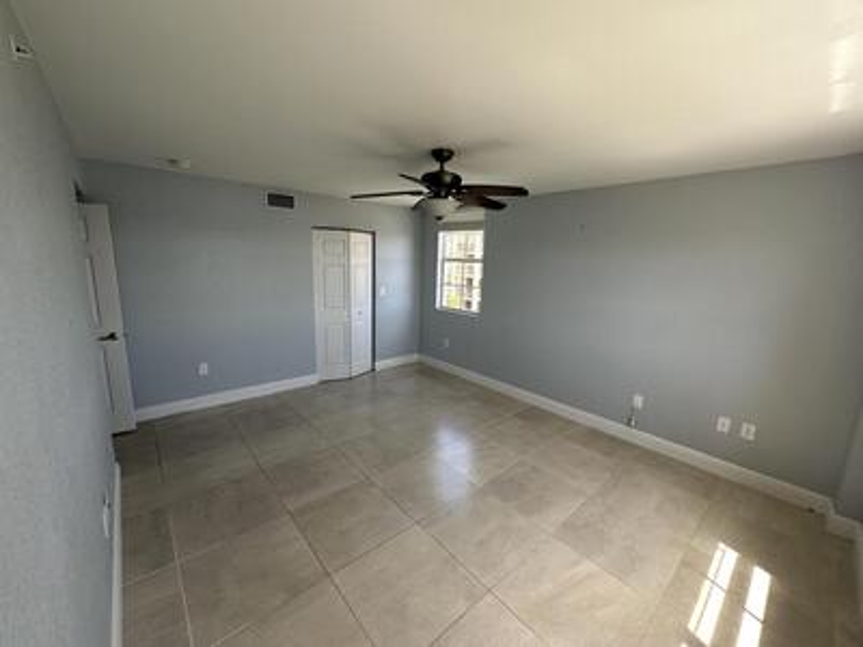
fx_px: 349
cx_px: 432
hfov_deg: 102.1
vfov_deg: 85.7
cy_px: 324
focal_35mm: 14
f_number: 2.2
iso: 40
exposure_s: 1/161
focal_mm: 2.22
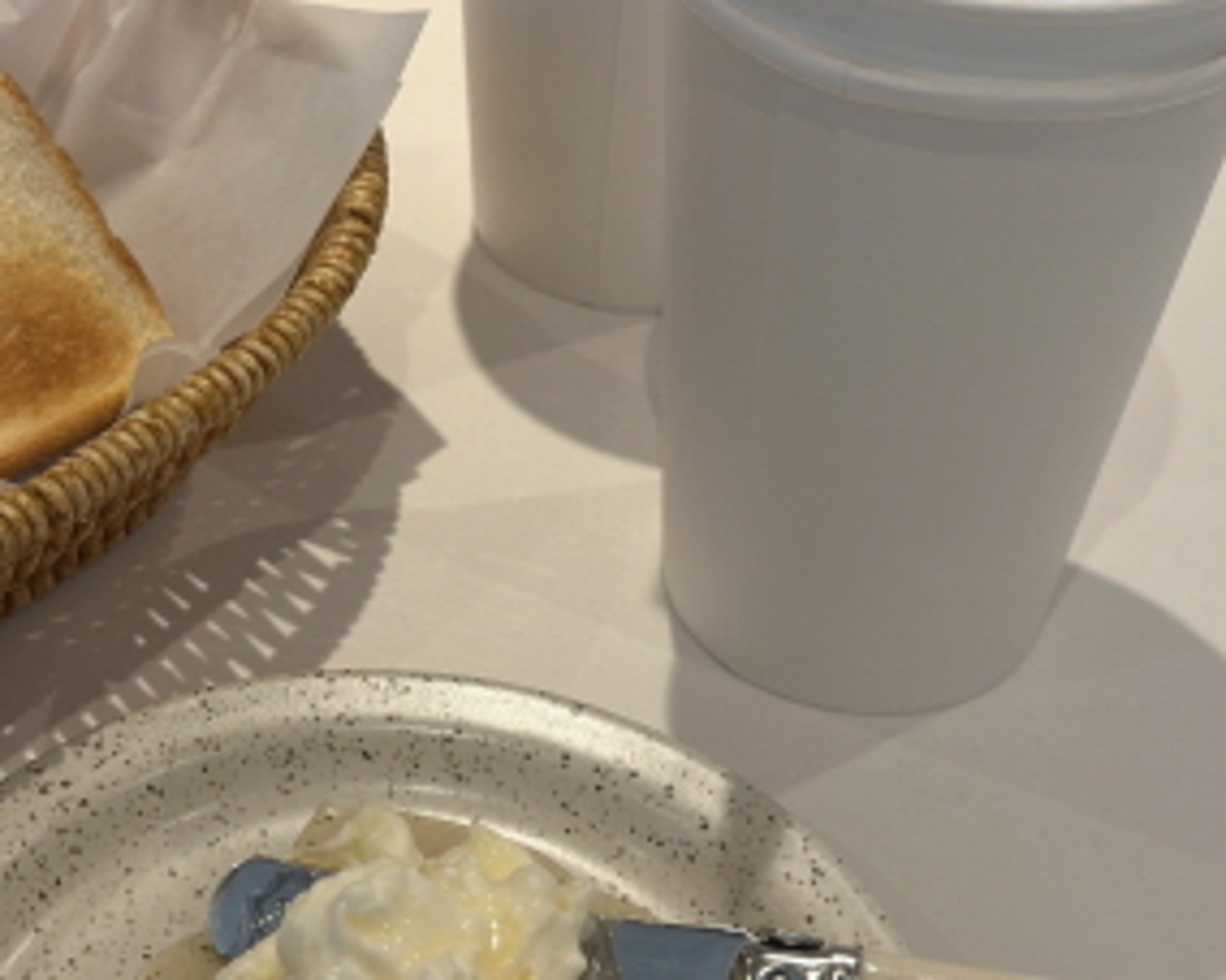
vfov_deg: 23.1
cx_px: 345
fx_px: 2394
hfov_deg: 28.4
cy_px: 376
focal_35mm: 66
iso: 125
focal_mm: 6.86
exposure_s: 1/60
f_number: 1.78
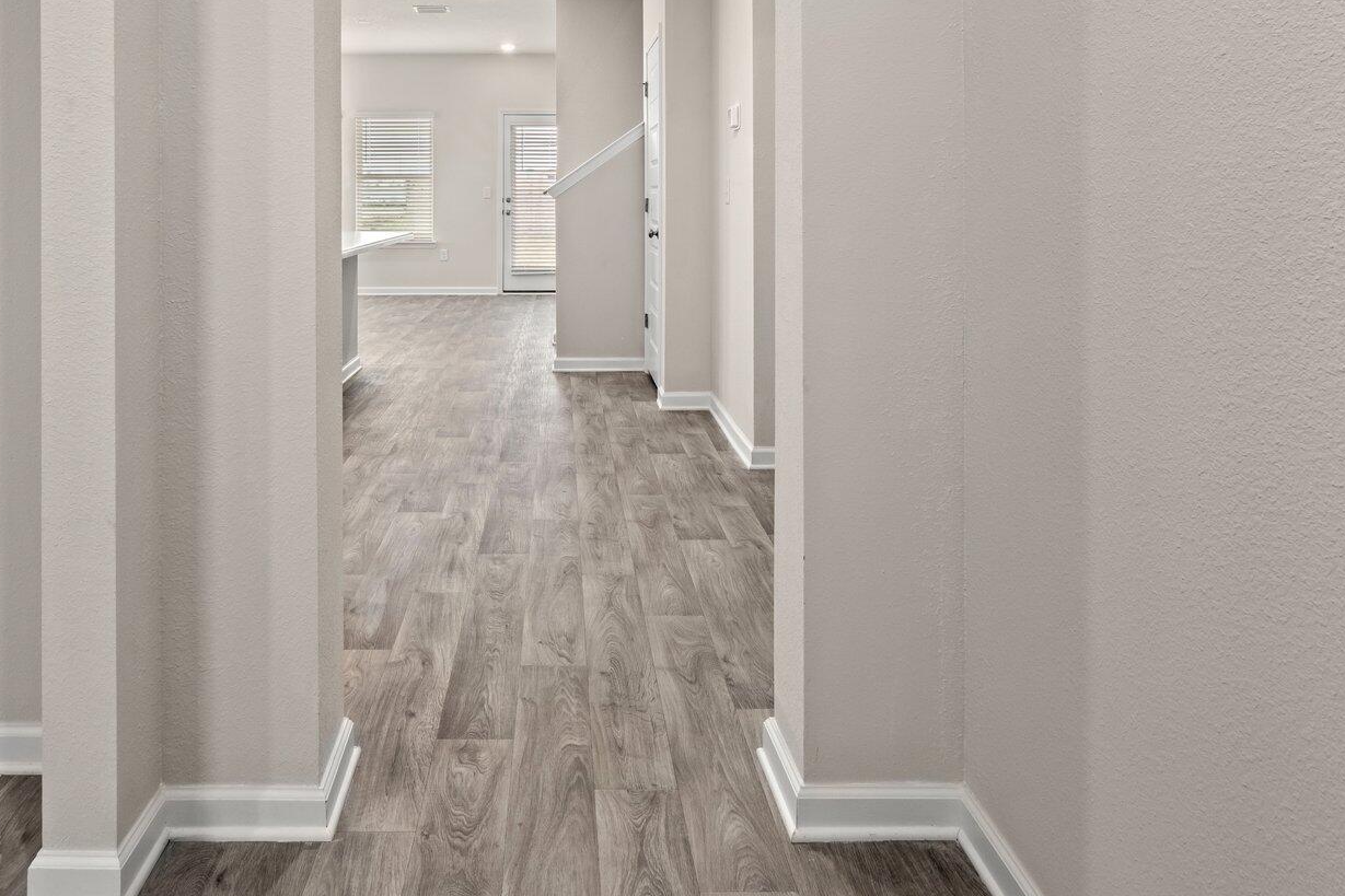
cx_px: 560
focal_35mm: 25
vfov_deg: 48.8
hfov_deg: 71.0
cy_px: 199
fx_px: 934
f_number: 10
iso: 500
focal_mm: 15
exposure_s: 1/4
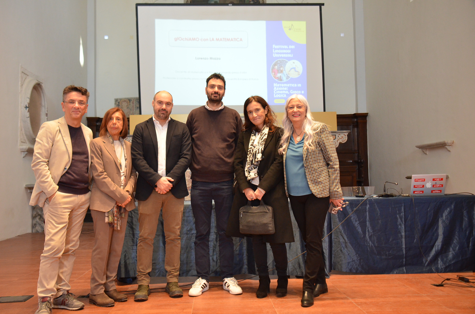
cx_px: 238
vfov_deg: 39.8
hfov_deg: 57.3
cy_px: 157
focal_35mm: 33
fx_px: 435
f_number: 4
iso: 1600
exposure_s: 1/60
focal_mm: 22
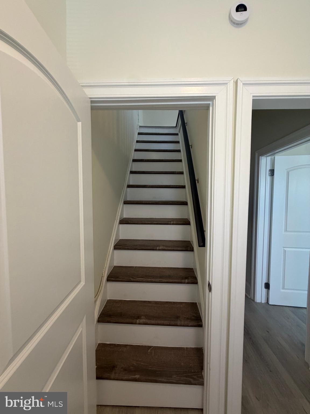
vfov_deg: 102.1
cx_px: 155
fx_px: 167
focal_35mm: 14
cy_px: 207
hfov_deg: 85.7
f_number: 2.2
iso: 250
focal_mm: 2.22
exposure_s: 1/120
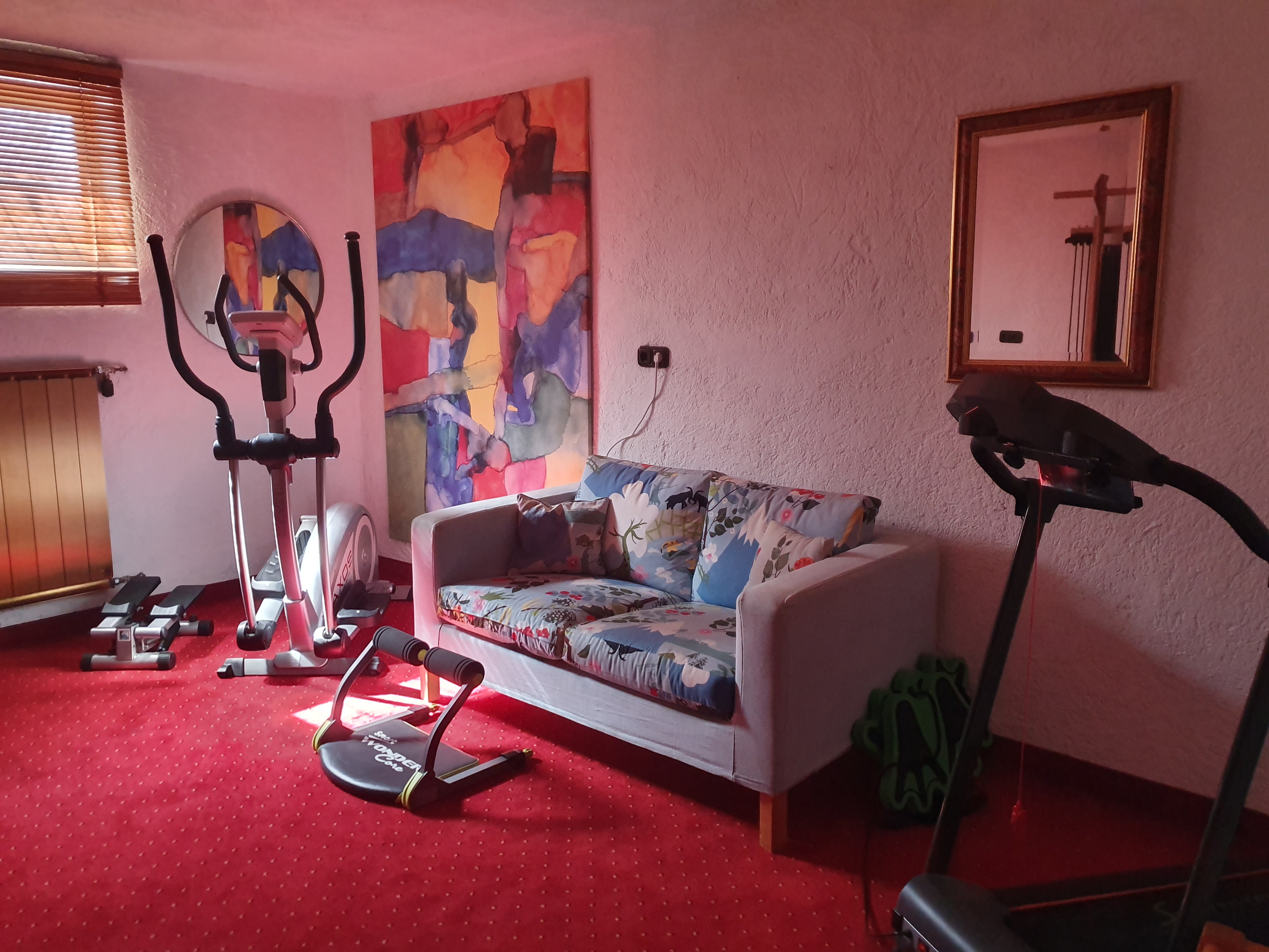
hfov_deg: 67.3
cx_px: 634
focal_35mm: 26
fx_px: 953
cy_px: 476
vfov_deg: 53.1
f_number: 1.5
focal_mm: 4.32
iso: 500
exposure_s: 1/50
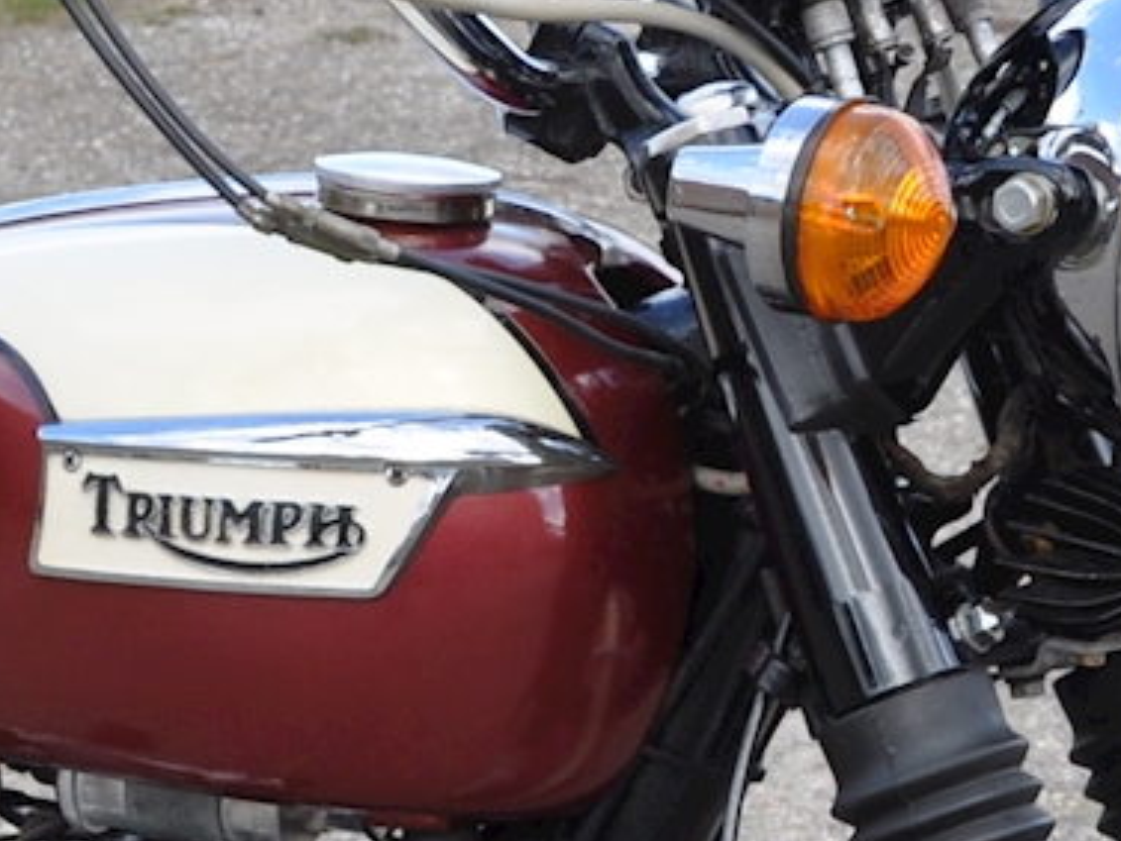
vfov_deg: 5.7
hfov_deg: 7.7
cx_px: 208
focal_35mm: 256
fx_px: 8307
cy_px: 1223
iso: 200
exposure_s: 1/100
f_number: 10
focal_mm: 35
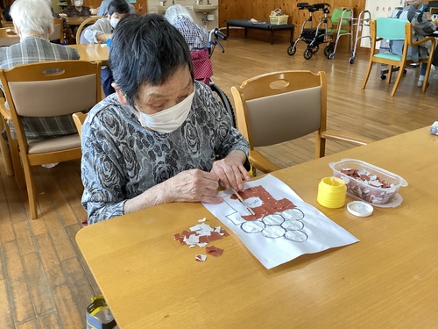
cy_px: 164
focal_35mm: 31
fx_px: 392
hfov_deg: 58.4
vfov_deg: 45.4
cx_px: 219
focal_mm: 3.3
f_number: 2.4
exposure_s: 1/60
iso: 200
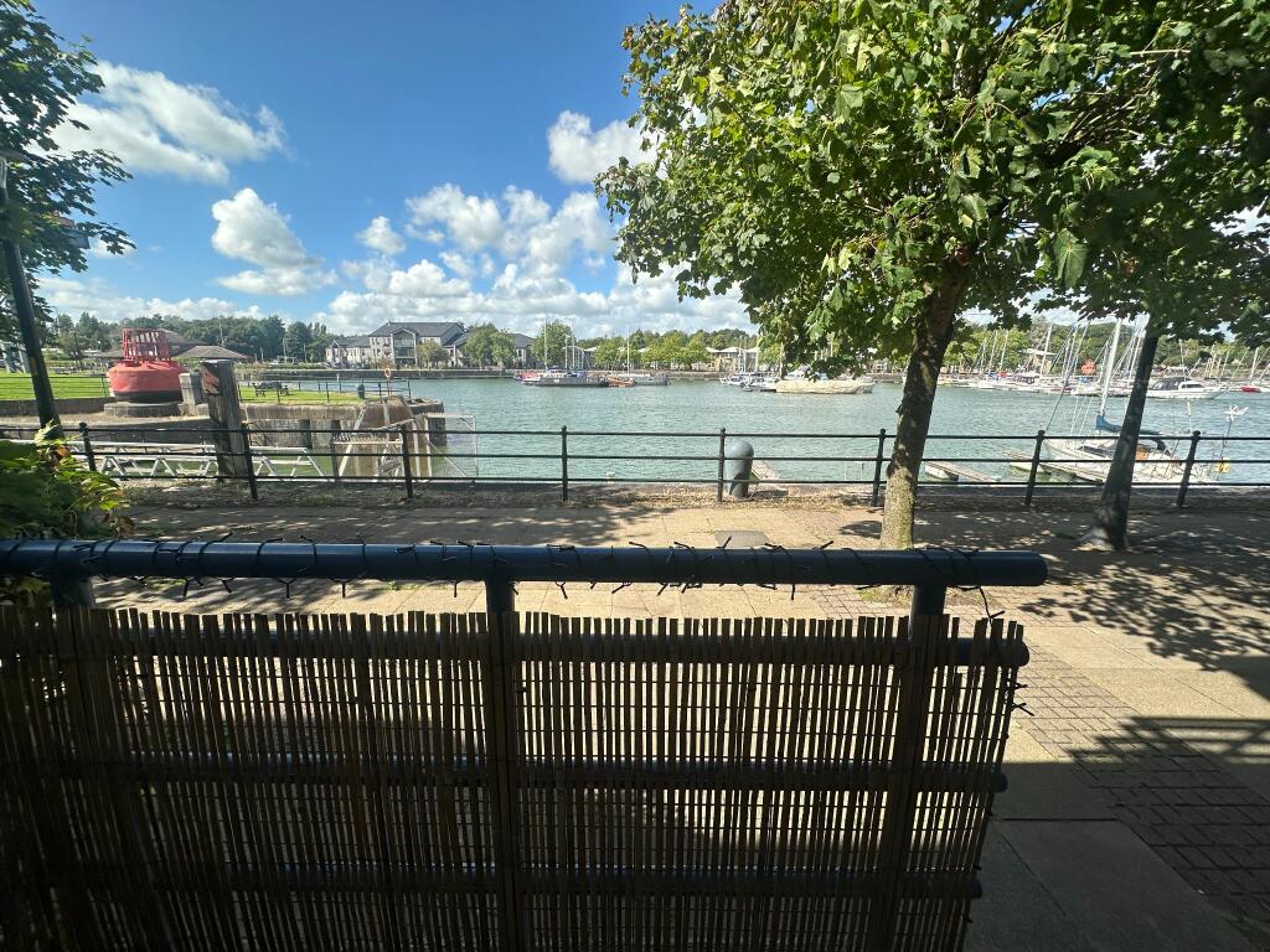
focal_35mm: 14
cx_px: 635
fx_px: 514
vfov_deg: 85.7
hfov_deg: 102.1
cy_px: 476
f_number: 2.2
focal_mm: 2.22
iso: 50
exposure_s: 1/1289
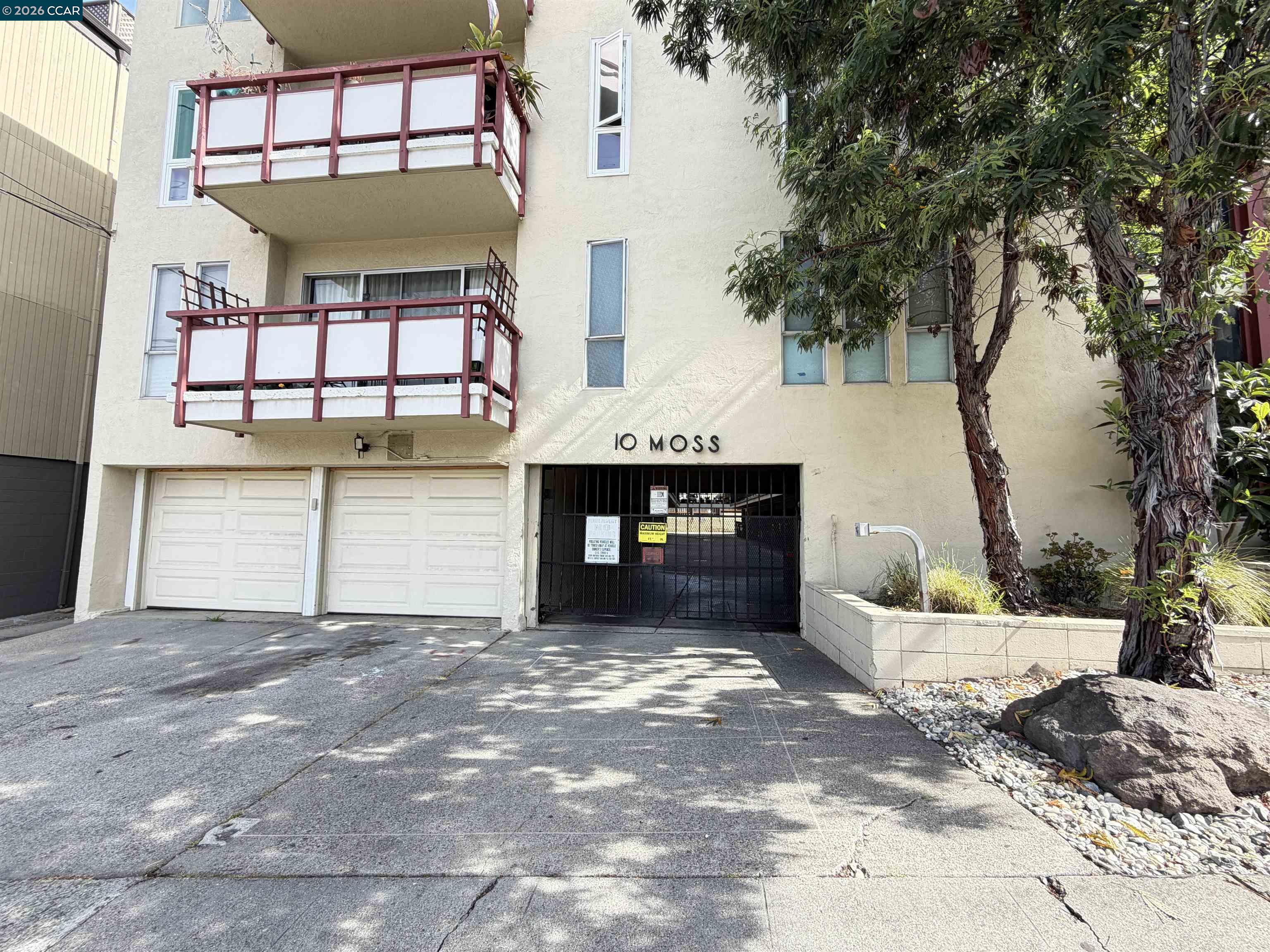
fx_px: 514
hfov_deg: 102.1
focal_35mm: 14
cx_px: 635
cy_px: 476
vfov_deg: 85.7
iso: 40
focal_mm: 2.22
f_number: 2.2
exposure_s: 1/196
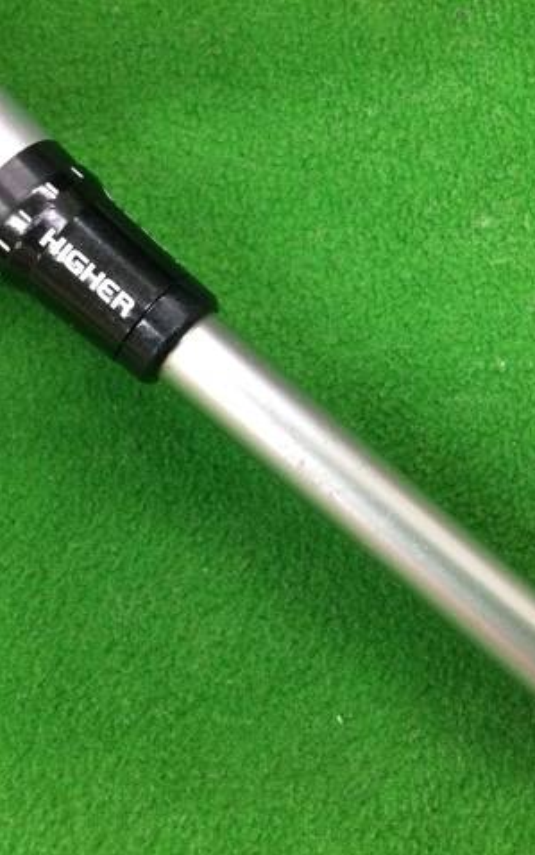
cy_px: 428
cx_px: 313
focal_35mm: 44
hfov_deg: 29.2
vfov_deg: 45.3
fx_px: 1026
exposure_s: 1/30
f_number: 2.4
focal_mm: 3.3
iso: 200
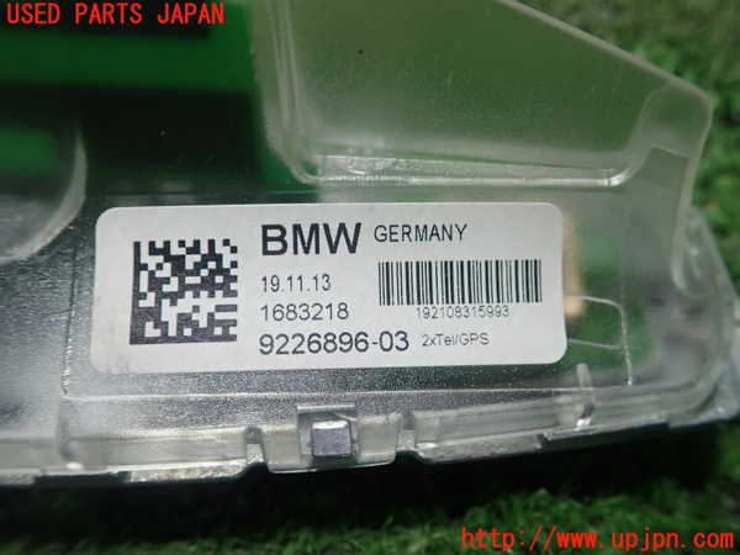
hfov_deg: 60.0
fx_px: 641
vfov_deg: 46.8
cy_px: 278
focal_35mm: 30
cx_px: 370
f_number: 2.3
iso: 250
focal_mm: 5.5
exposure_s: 1/125
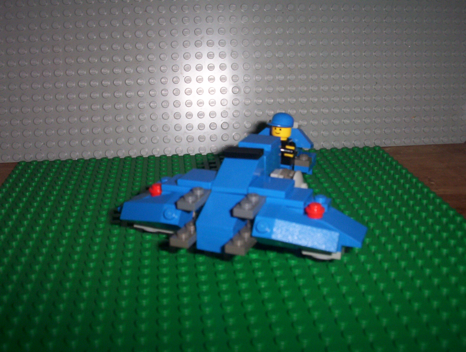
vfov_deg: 37.0
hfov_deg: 47.8
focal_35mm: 39
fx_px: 526
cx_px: 233
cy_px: 176
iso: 140
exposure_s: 1/30
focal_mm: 6
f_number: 4.5
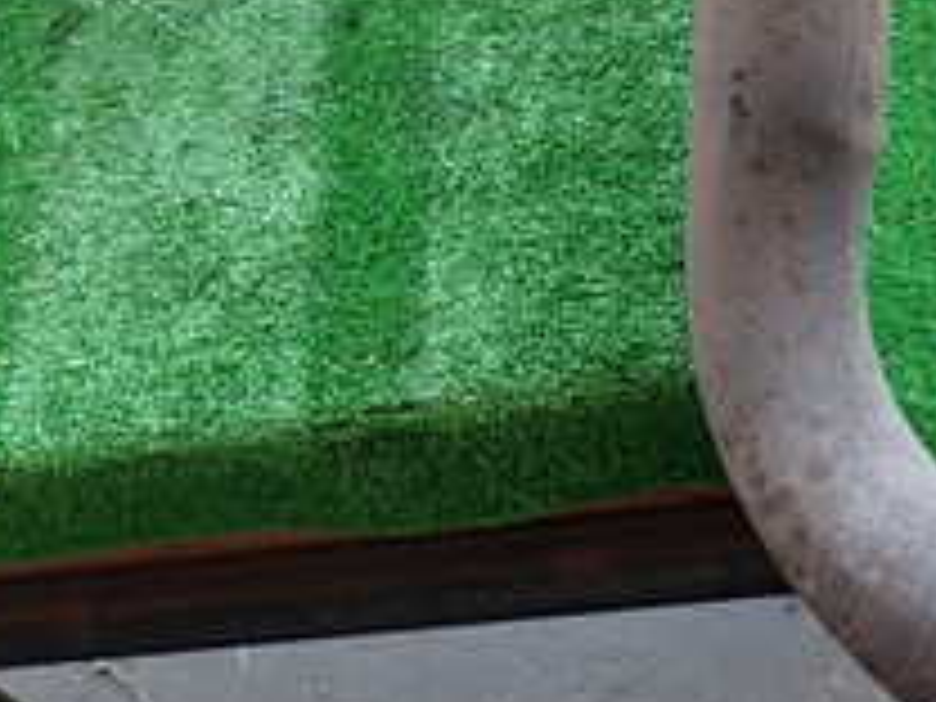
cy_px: 194
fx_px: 1947
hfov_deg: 26.8
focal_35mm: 72
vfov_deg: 20.3
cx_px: 279
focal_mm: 4.5
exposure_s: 1/80
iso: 100
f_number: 2
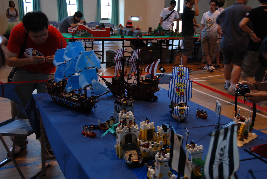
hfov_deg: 41.0
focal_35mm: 48
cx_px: 134
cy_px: 90
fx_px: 357
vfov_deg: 28.2
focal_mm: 32
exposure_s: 1/10
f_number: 4
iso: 100
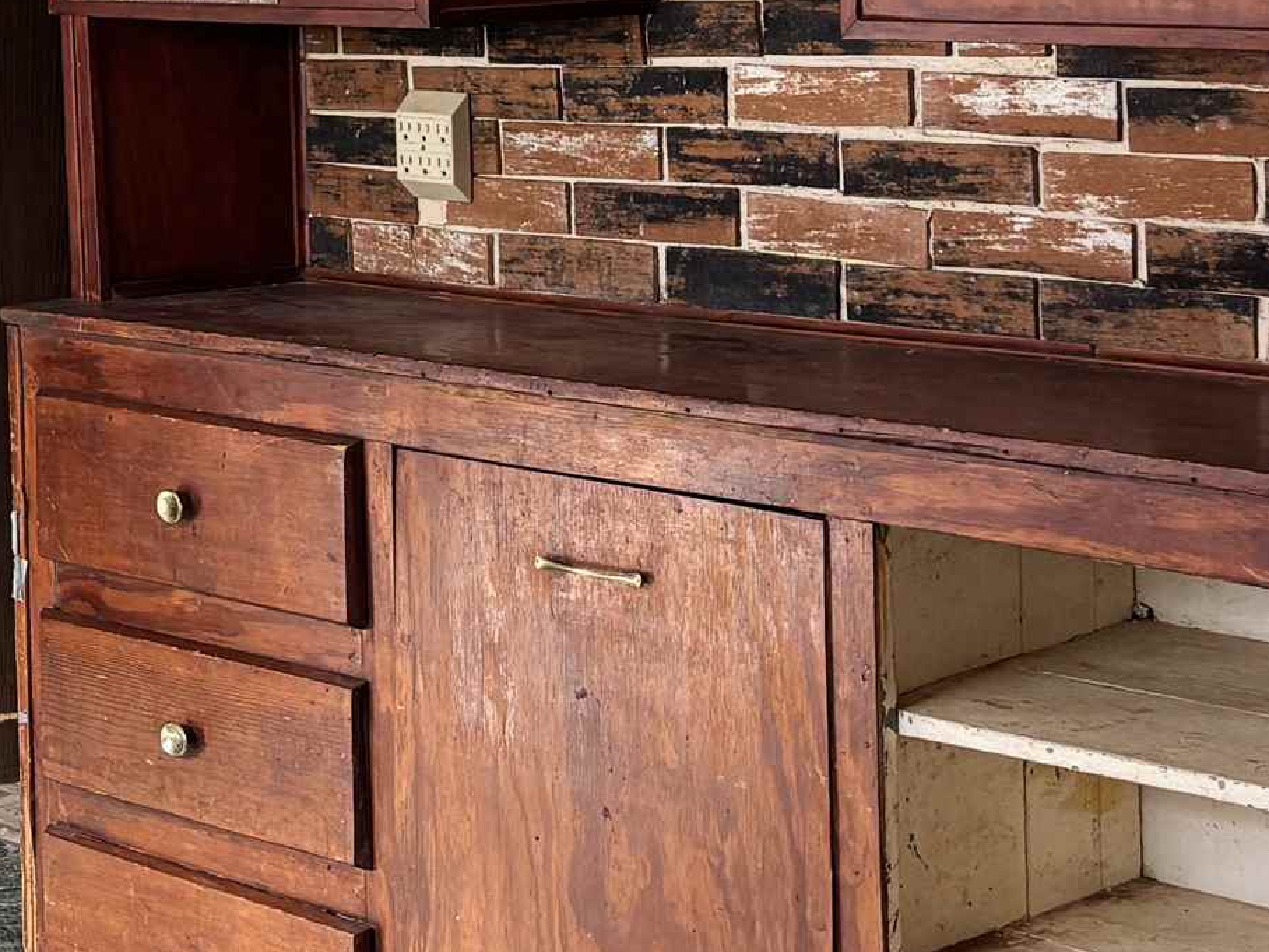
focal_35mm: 88
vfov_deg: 16.3
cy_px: -85
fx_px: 3226
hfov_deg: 19.6
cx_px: -588
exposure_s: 1/121
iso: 125
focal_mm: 5.96
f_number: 1.6
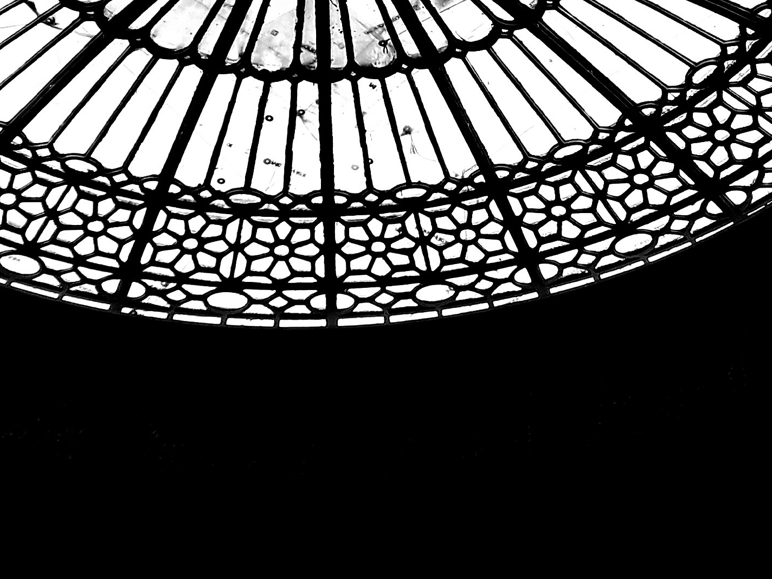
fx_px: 1650
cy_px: 91
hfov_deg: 26.3
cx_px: 349
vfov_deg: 19.6
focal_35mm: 74
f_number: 1.9
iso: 50
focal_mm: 3.6
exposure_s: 1/100
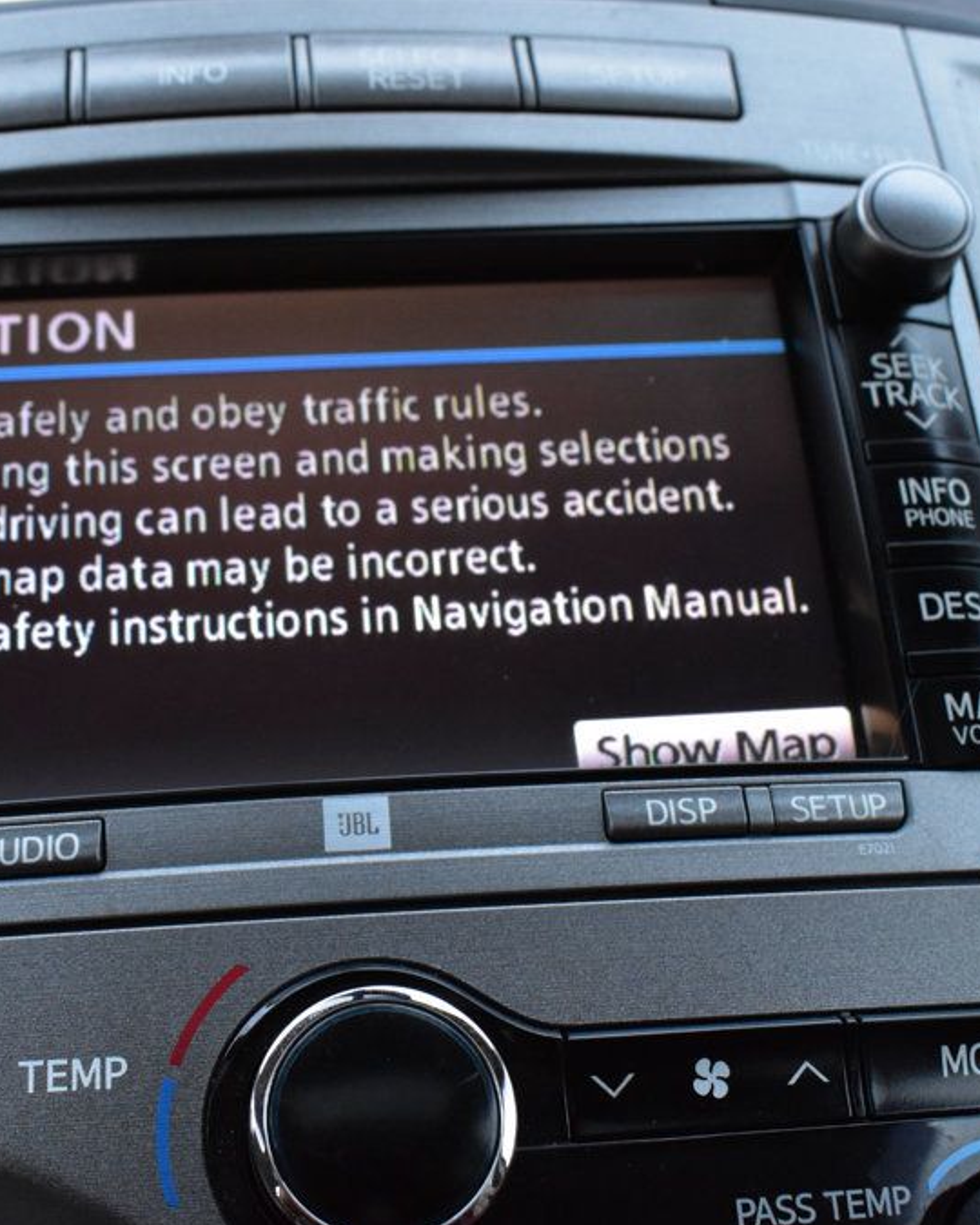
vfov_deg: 39.5
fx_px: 1704
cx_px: 367
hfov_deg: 31.9
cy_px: 617
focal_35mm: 47
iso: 2500
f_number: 7.1
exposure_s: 1/40
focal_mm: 22
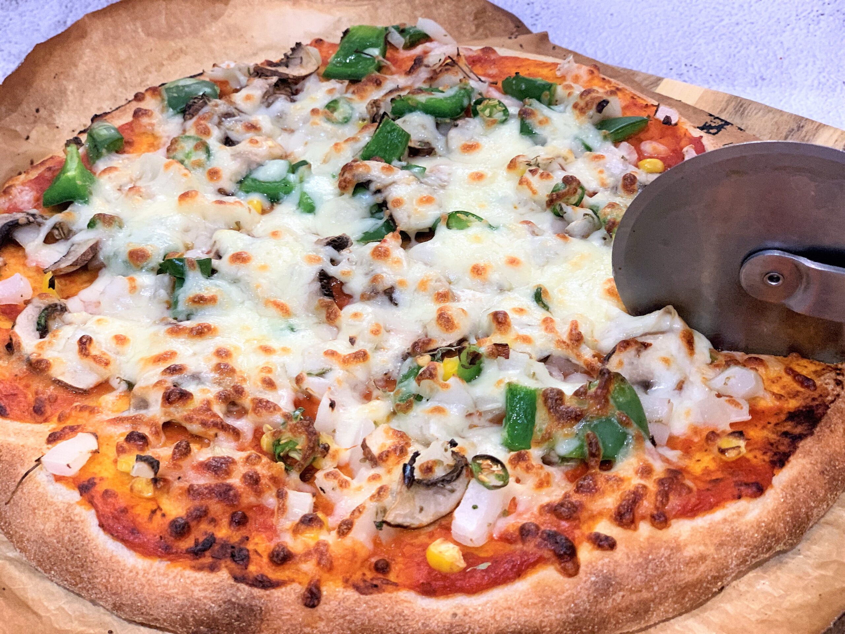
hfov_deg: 36.8
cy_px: 317
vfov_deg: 28.0
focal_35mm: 52
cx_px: 422
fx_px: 1269
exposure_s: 1/50
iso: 160
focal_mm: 6
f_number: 2.4
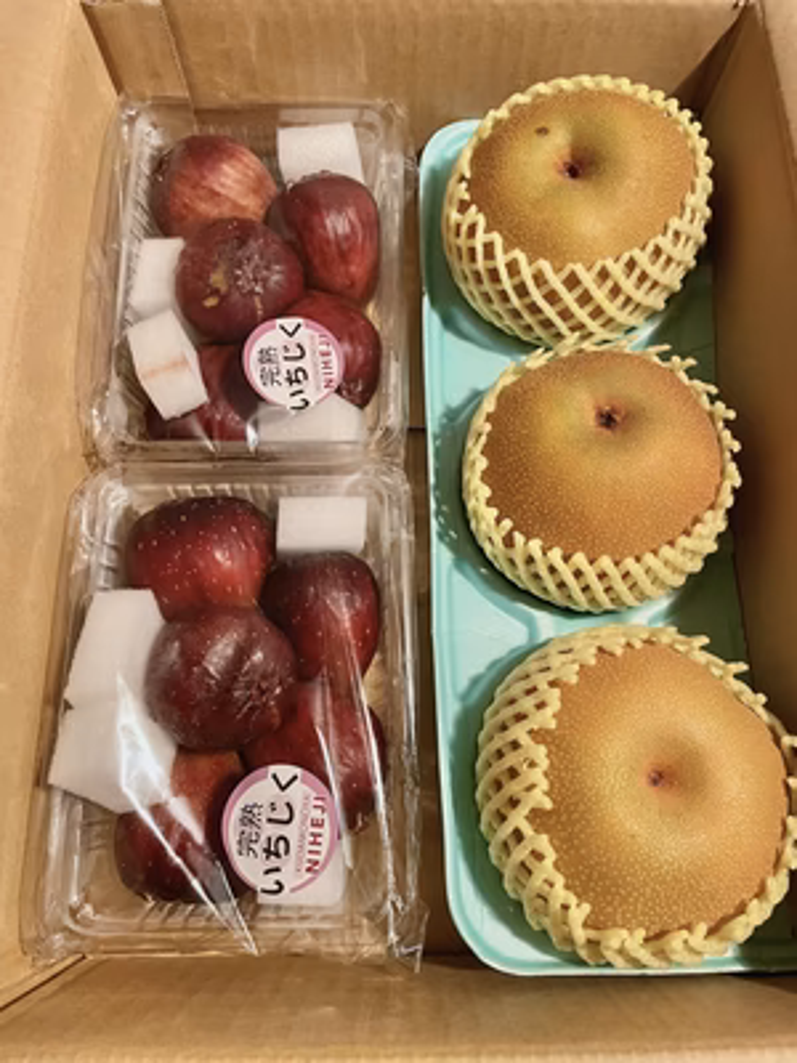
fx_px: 798
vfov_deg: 67.3
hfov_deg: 53.1
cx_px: 398
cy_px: 532
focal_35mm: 26
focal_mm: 4.2
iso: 640
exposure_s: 1/33
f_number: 1.6
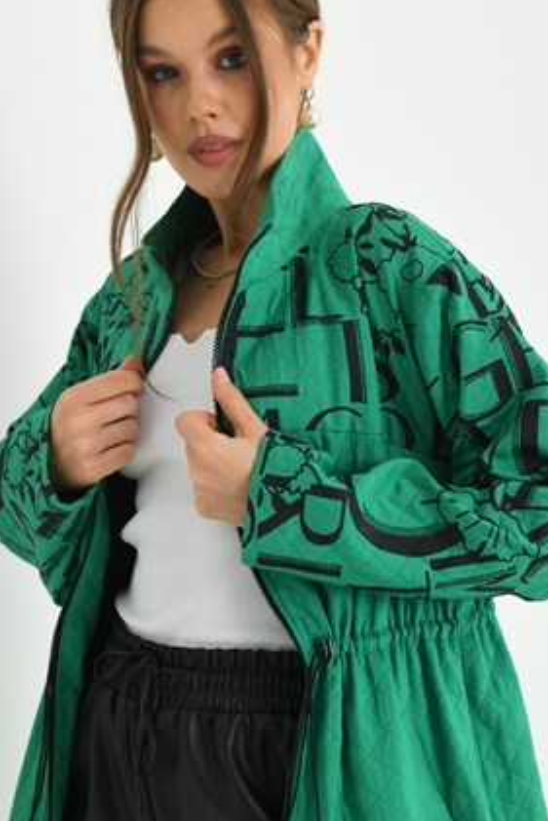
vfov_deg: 23.1
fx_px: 2008
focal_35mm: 88
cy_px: 458
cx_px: 308
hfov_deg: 15.5
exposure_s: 1/125
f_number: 5.6
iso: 200
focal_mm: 65
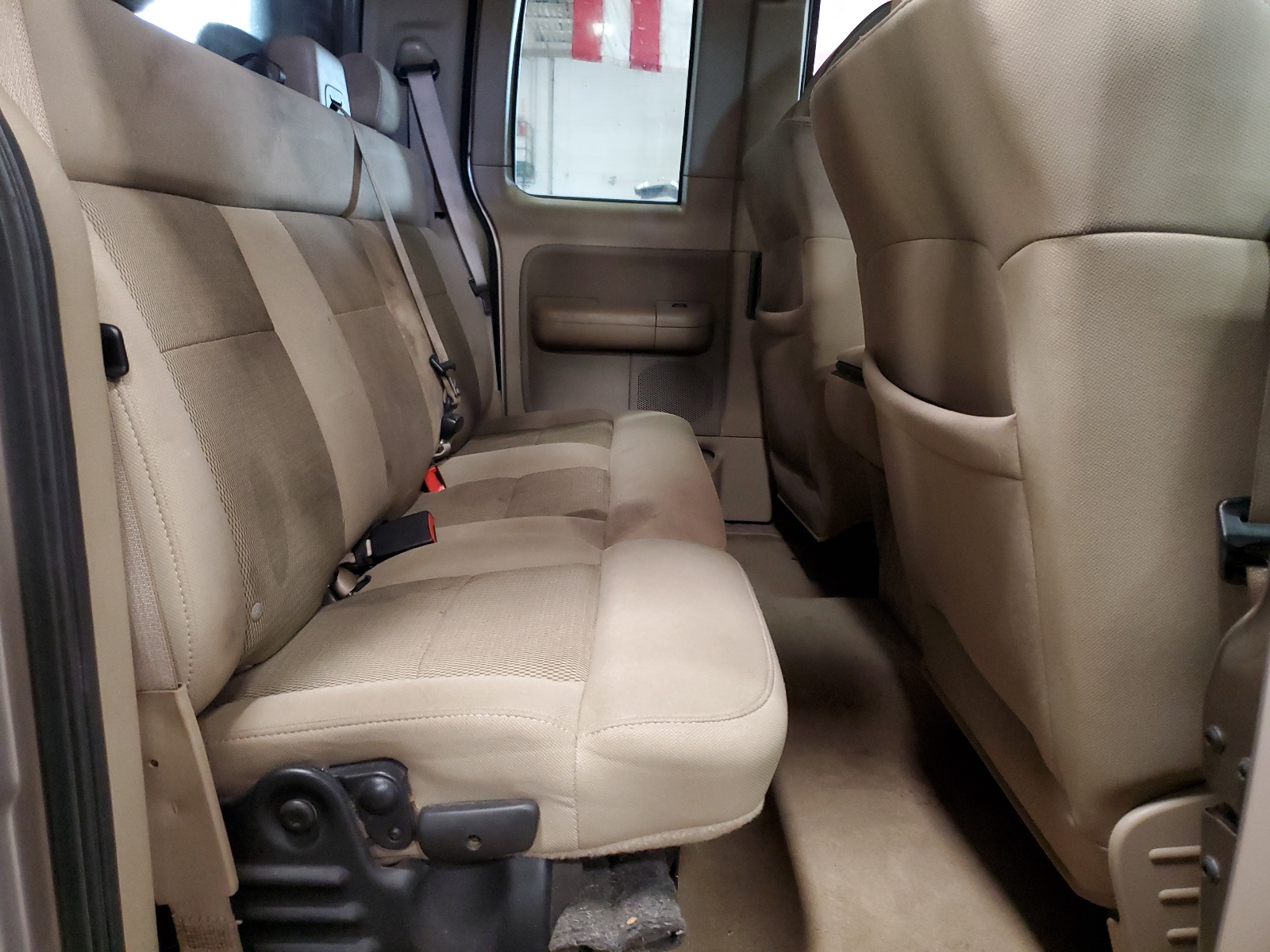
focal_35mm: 26
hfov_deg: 67.3
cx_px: 635
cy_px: 476
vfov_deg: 53.1
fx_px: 954
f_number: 1.5
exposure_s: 1/20
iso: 322
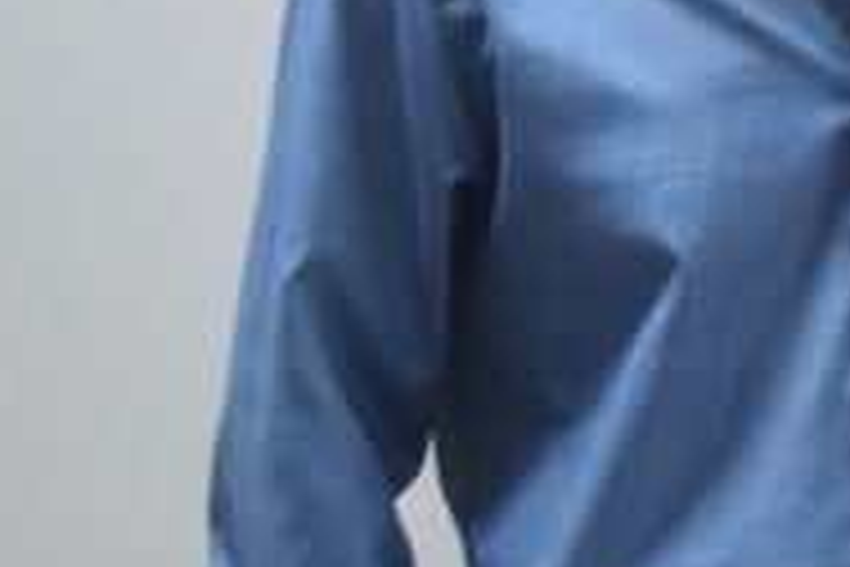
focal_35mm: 211
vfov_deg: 6.5
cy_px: 288
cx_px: 2253
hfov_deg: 8.6
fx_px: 4982
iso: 1600
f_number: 4
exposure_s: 1/60
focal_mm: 26
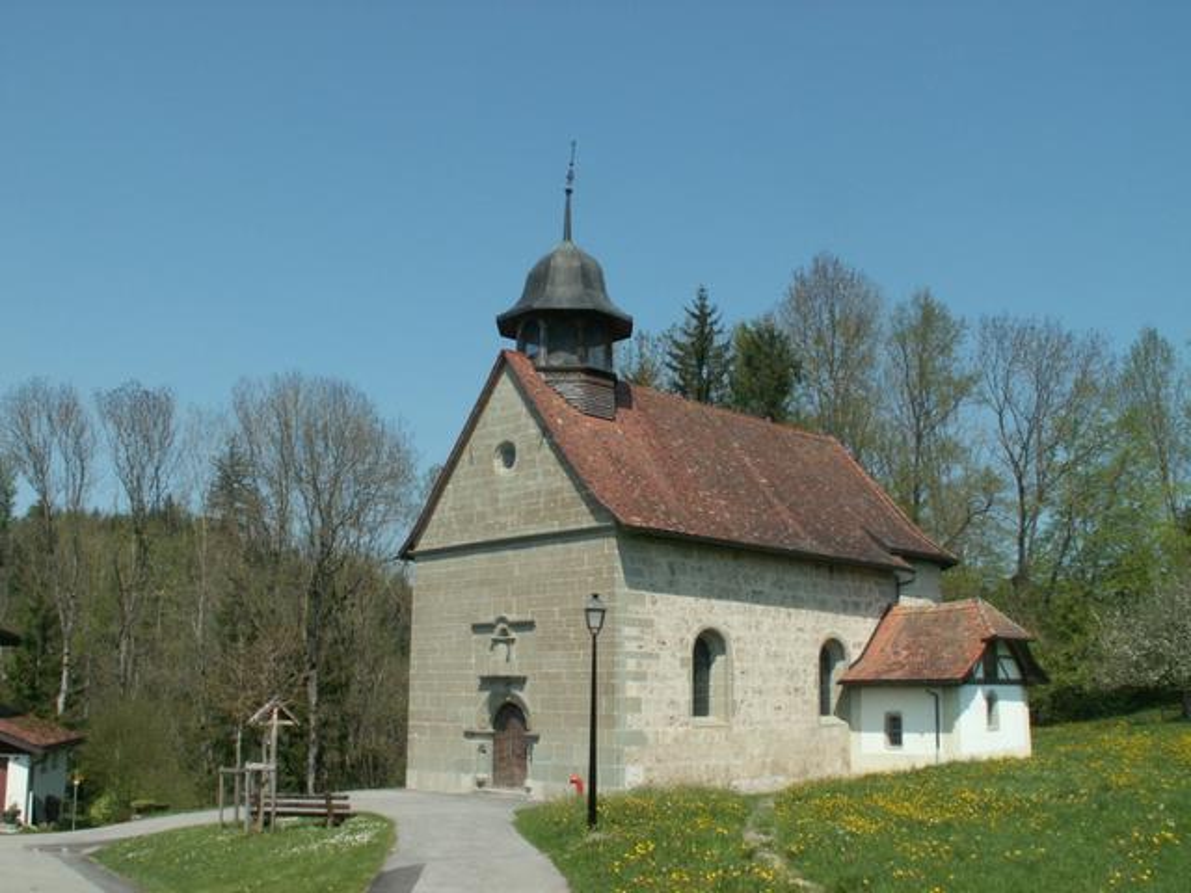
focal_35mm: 35
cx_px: 596
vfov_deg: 40.7
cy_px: 446
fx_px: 1204
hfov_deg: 52.6
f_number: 7.1
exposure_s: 1/200
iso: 50
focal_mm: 5.86
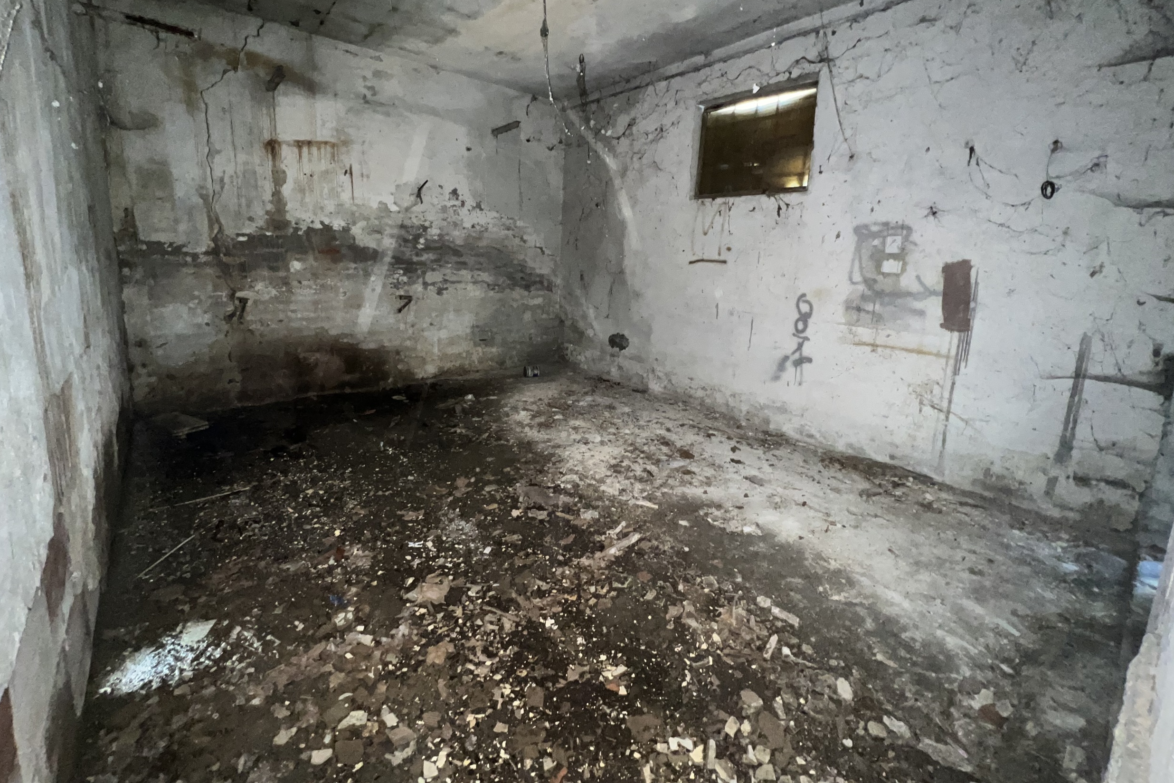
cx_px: 582
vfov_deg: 80.7
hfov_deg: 104.3
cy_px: 335
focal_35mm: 14
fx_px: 457
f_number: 1.8
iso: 500
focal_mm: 1.57
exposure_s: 1/16
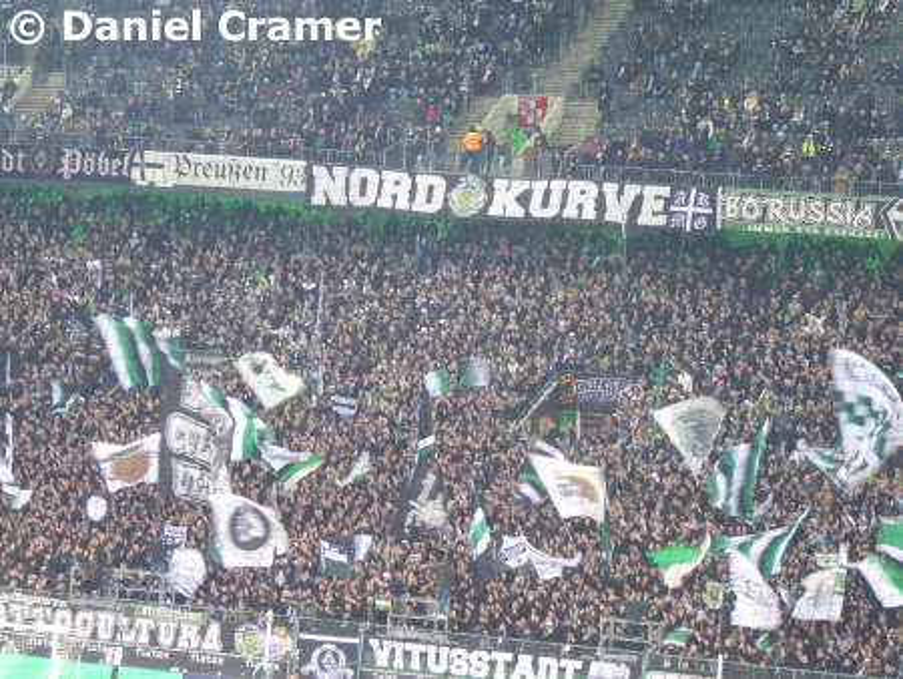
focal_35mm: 185
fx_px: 4829
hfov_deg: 10.7
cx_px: 452
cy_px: 340
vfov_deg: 8.0
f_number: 5.6
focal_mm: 33.2
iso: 400
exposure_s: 1/10
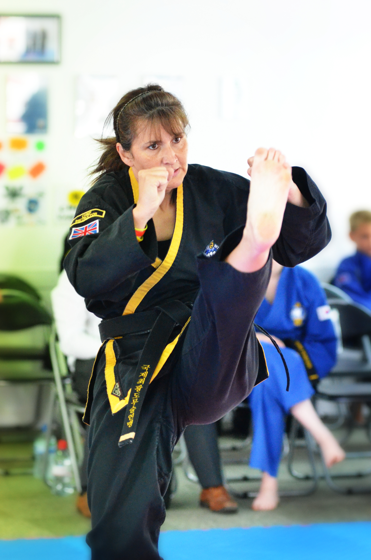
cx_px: 186
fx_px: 2609
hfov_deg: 8.1
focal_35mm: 168
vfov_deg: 12.3
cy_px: 280
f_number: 3.5
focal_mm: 112
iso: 6400
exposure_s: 1/640
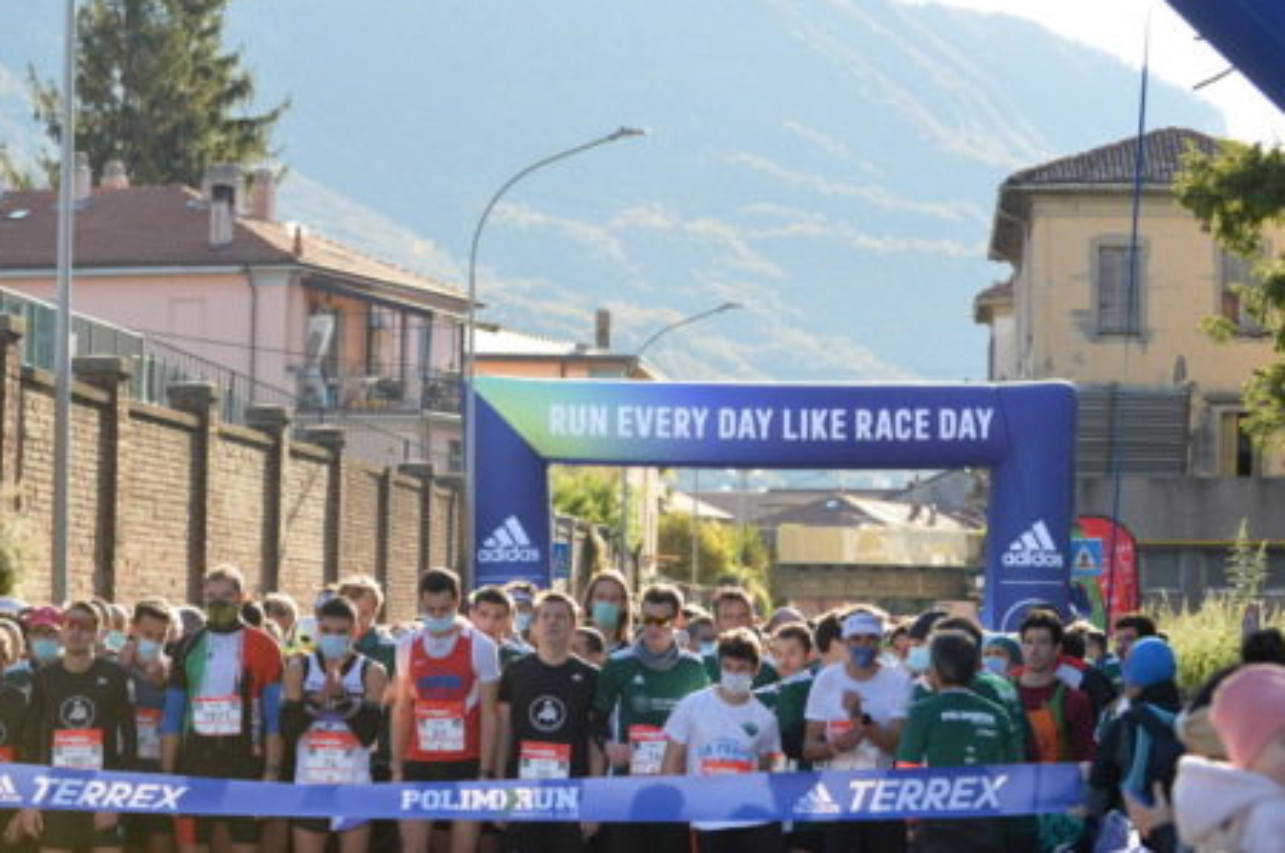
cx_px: 426
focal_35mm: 106
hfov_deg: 19.2
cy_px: 246
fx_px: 3778
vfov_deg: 12.9
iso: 400
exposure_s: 1/640
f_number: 4.5
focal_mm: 70
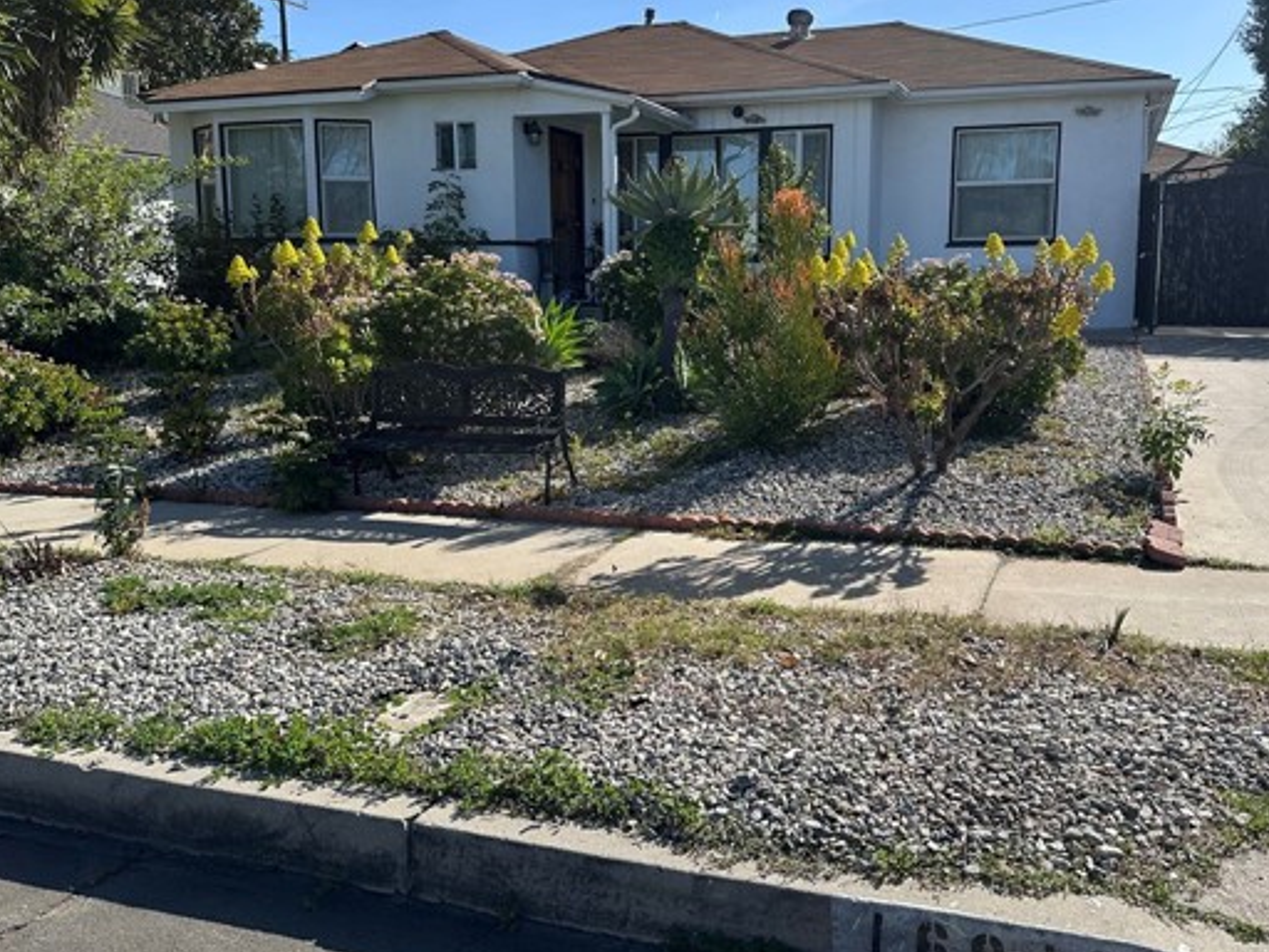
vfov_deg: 46.7
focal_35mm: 30
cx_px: 689
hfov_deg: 59.9
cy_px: 416
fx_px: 1100
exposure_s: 1/3861
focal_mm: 6.86
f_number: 1.78
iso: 80
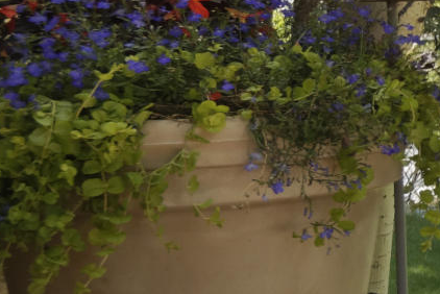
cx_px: 1557
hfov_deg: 8.0
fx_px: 2434
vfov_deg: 6.9
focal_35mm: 199
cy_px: 5
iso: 400
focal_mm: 28
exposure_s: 1/400
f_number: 7.1
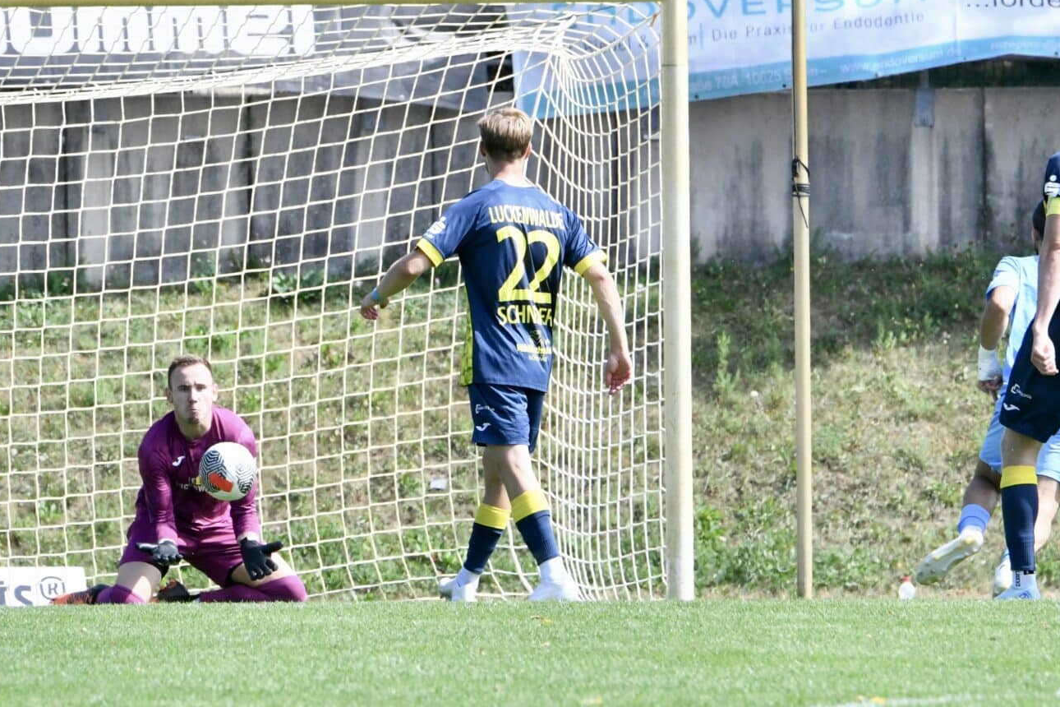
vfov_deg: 2.2
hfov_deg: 3.2
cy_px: 308
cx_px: 593
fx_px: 18696
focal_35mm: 635
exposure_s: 1/1000
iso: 2000
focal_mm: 400
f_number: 11
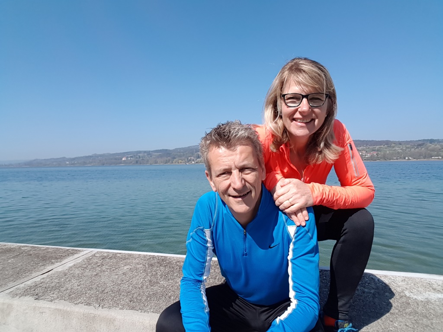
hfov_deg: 79.0
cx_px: 222
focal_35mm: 21
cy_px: 166
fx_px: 269
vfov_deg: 63.4
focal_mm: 2.1
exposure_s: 1/2008
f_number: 1.7
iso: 50
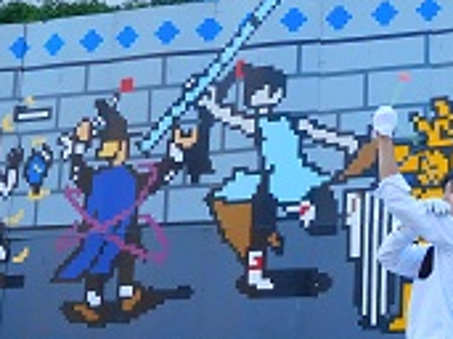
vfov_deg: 14.0
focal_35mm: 105
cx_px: 479
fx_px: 1373
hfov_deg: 18.1
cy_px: 273
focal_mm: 6.2
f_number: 3.8
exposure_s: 1/250
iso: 125
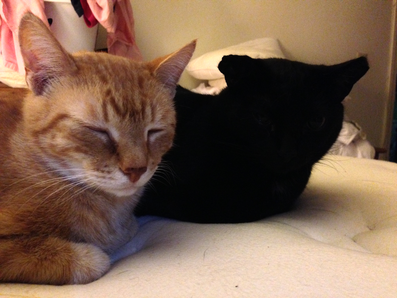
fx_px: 378
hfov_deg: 55.4
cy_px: 149
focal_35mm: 33
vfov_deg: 42.9
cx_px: 198
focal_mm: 4.13
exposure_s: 1/15
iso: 800
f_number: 2.4
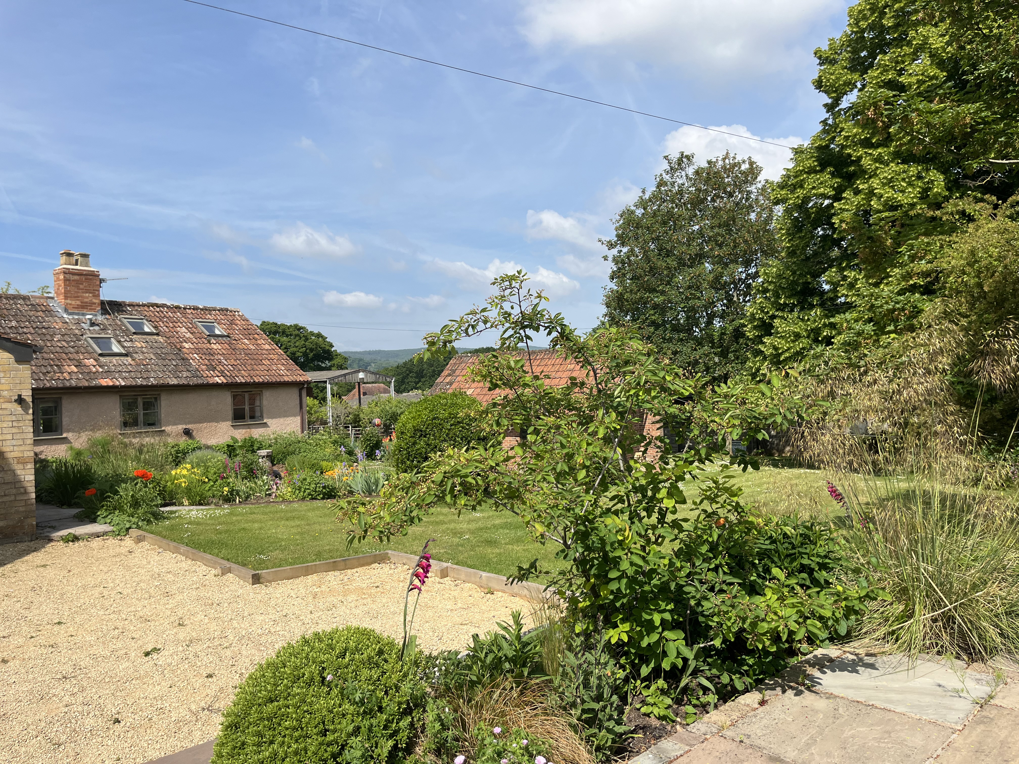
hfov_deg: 67.3
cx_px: 510
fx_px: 765
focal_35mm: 26
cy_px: 382
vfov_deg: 53.1
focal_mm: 5.1
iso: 50
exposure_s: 1/3521
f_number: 1.6
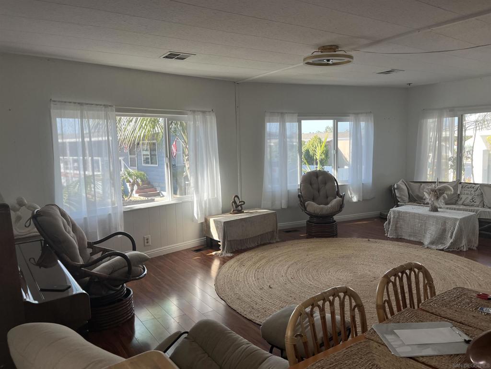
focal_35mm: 26
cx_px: 246
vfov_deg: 53.1
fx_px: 369
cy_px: 184
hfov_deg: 67.3
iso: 100
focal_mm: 5.1
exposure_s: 1/120
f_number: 1.6
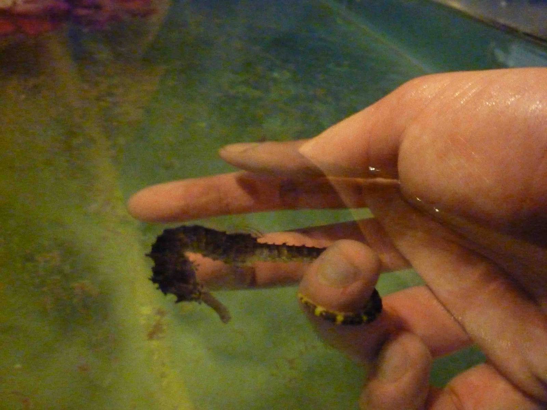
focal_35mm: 45
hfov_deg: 42.1
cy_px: 205
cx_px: 274
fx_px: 711
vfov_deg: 32.2
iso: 1600
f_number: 3.7
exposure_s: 1/8
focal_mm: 7.3
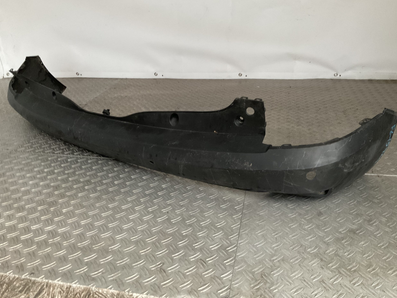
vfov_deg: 46.8
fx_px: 344
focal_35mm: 30
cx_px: 203
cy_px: 147
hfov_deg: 60.0
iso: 250
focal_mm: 3
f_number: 1.8
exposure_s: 1/40
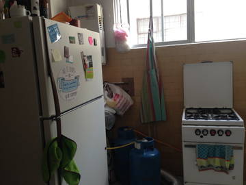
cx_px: 123
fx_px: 235
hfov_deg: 55.4
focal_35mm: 33
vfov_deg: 42.9
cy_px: 92
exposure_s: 1/40
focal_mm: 4.12
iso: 64
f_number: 2.4
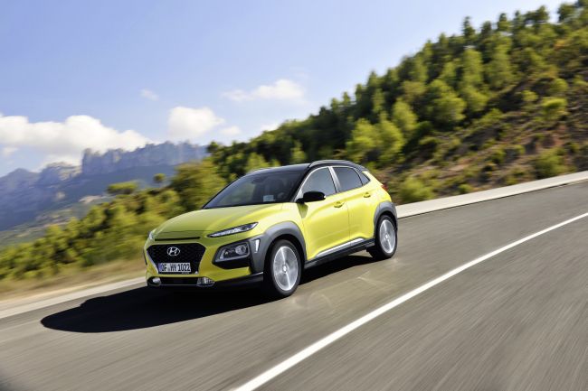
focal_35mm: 35
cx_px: 294
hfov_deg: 54.4
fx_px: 571
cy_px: 196
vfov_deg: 37.8
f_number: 11
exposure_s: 1/30
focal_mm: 35
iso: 100
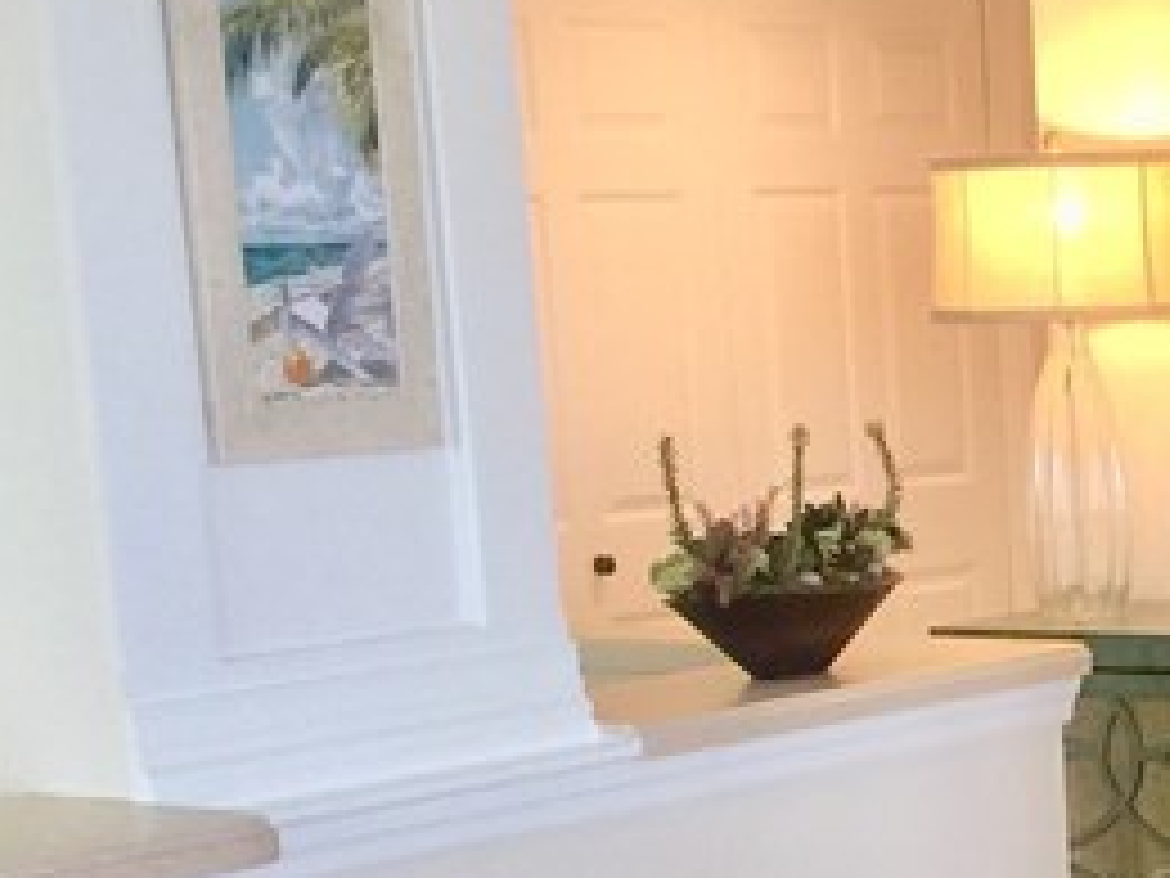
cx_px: 1242
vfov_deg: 12.3
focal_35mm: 114
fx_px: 3853
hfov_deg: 16.8
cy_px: 1337
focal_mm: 4.15
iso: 40
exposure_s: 1/30
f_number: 2.2
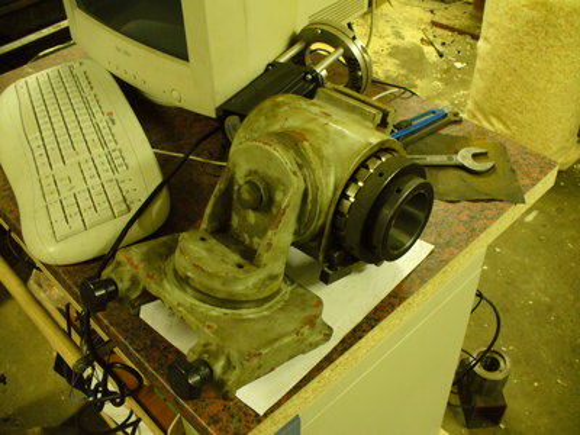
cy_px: 218
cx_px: 290
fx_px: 620
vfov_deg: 38.7
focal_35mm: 37
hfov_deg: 50.1
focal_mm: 6.1
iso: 200
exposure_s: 1/10
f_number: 2.8
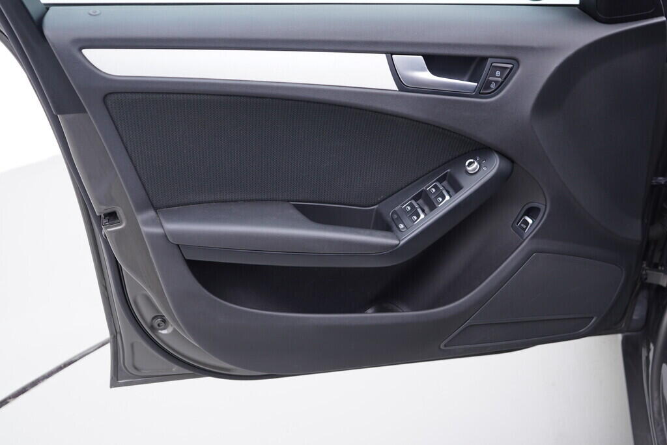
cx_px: 334
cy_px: 222
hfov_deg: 53.1
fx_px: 667
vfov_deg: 36.9
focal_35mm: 36
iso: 160
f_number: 2.8
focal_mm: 24
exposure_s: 1/40
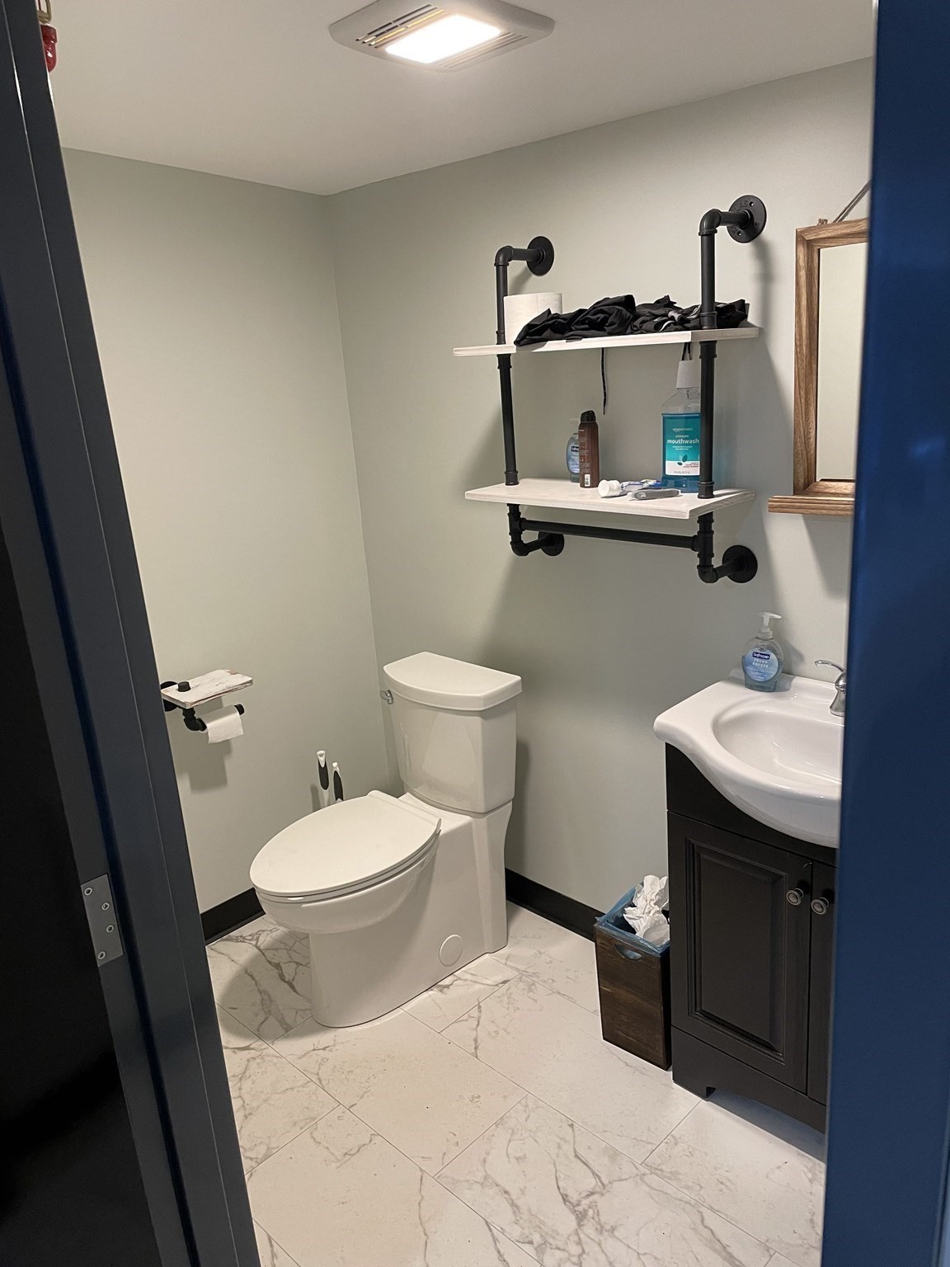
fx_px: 951
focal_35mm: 26
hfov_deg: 53.1
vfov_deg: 67.3
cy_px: 634
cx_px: 475
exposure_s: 1/60
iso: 160
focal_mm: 4.2
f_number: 1.6
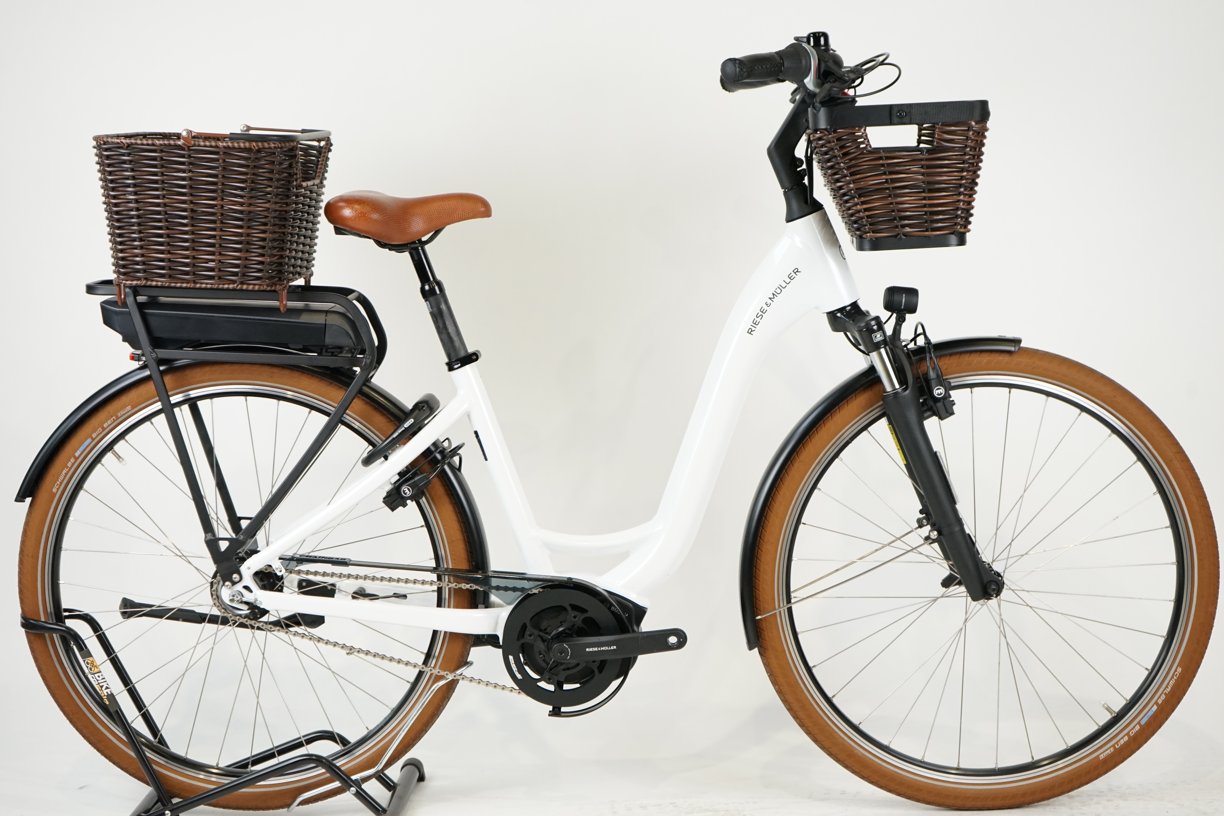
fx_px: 2142
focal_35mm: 63
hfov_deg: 31.9
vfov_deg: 21.6
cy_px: 408
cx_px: 612
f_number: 5.6
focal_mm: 63
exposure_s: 1/200
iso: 2000
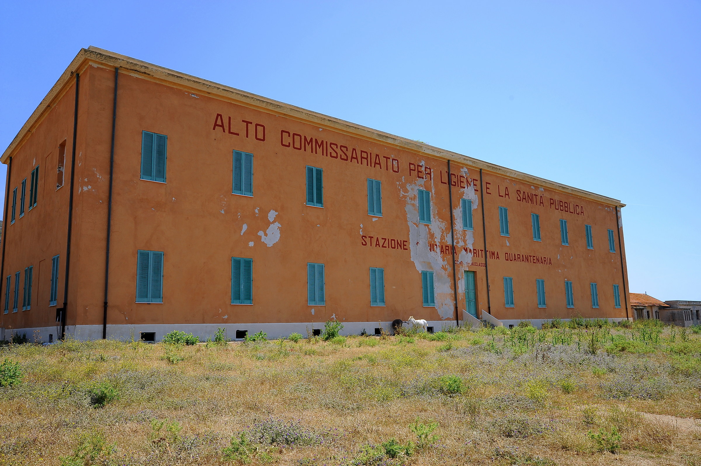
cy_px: 233
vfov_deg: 44.9
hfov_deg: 63.7
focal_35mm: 29
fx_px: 564
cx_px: 350
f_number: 10
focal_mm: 29
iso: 400
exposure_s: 1/500
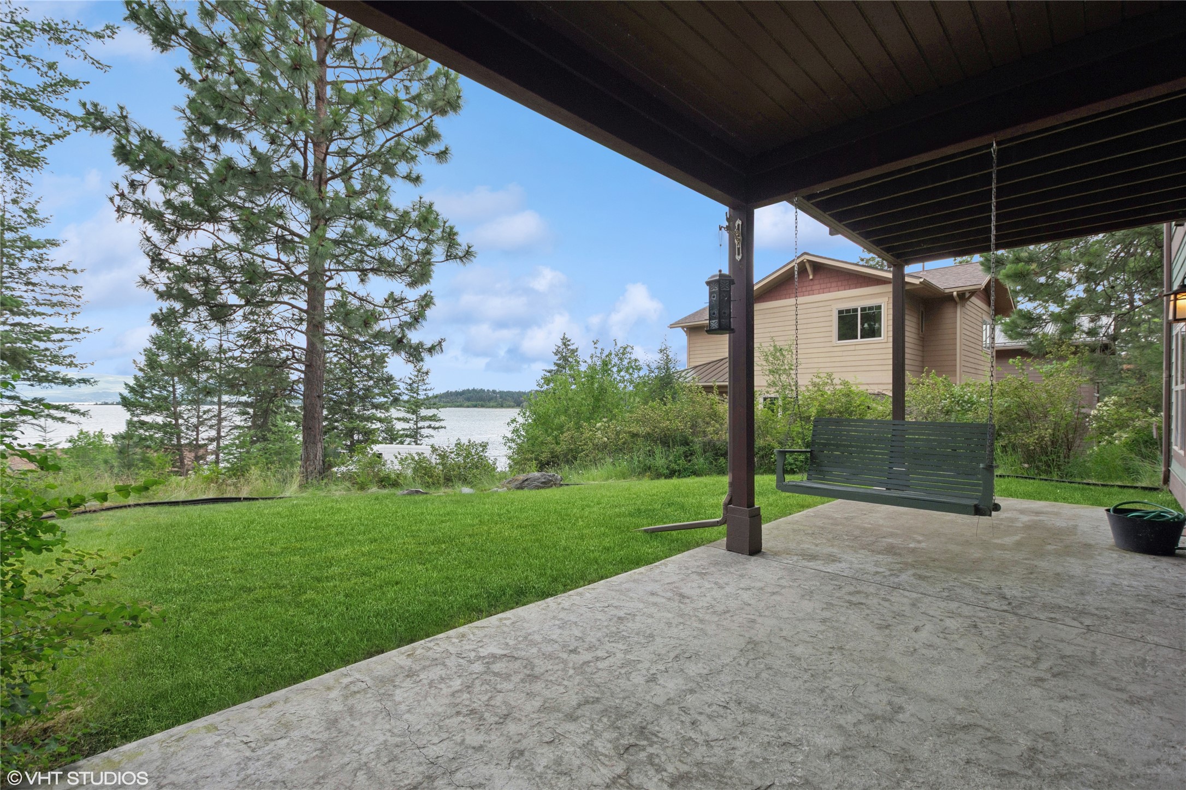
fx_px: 494
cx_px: 593
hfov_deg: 100.4
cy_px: 395
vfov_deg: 77.3
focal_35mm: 15
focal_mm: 10
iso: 100
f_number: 6.3
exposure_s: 1/200
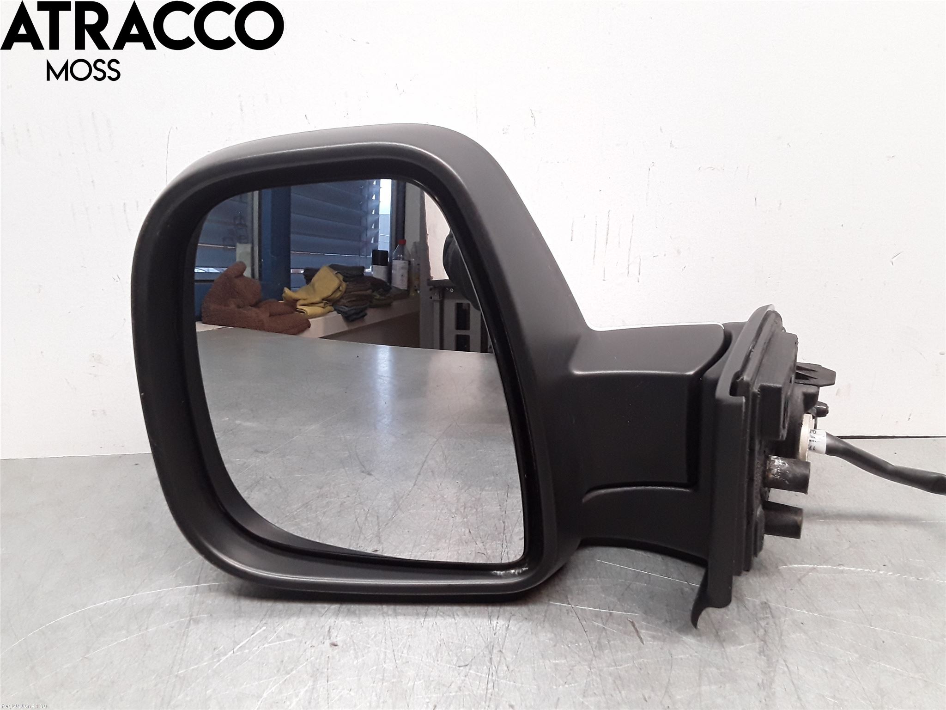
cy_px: 355
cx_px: 473
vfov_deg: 49.7
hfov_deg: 63.4
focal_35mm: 28
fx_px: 765
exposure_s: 1/100
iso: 100
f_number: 1.9
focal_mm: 2.91
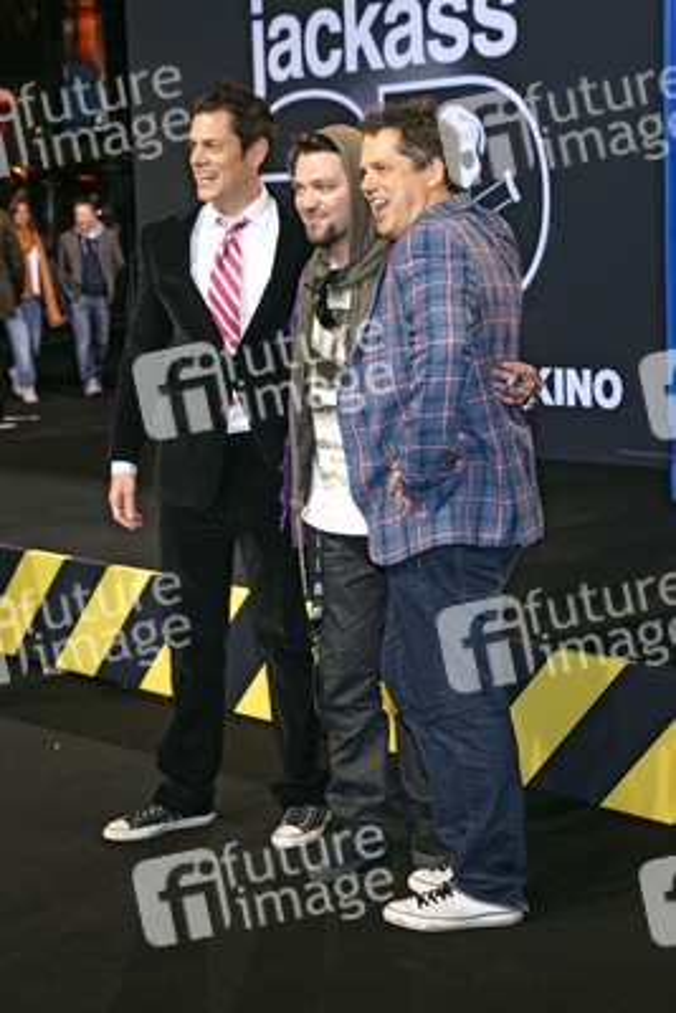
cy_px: 506
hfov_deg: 18.2
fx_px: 2111
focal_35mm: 75
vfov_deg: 27.0
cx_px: 338
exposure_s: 1/80
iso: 400
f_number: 5.6
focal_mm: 50
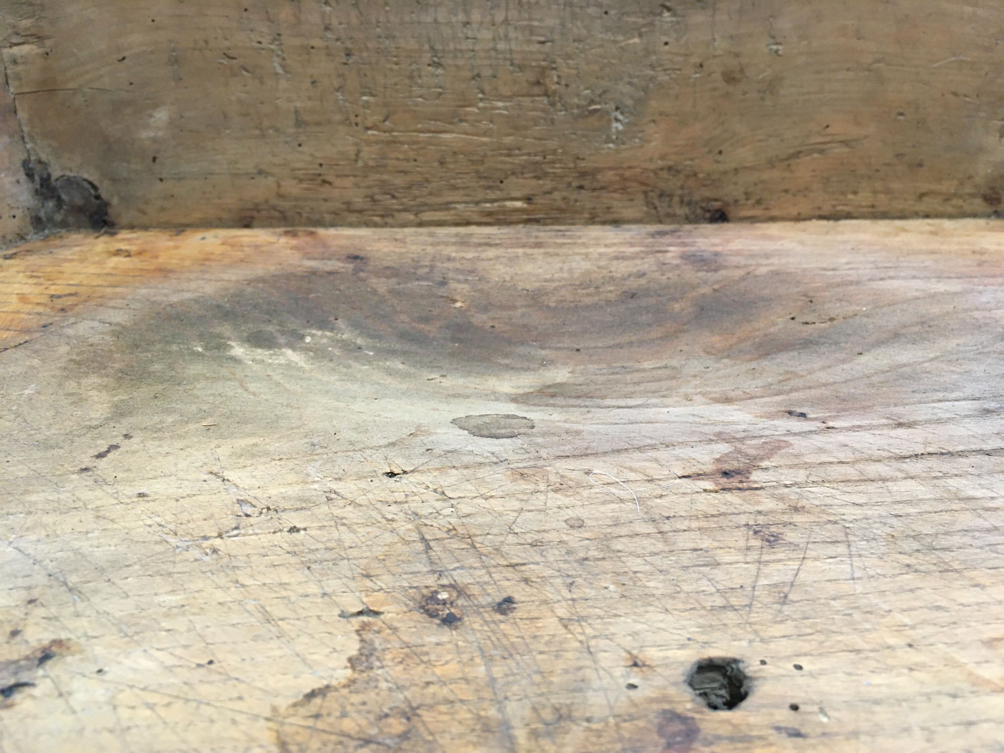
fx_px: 841
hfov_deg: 61.7
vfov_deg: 48.2
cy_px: 376
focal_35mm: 29
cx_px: 502
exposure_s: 1/33
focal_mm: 4.15
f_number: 2.2
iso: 160
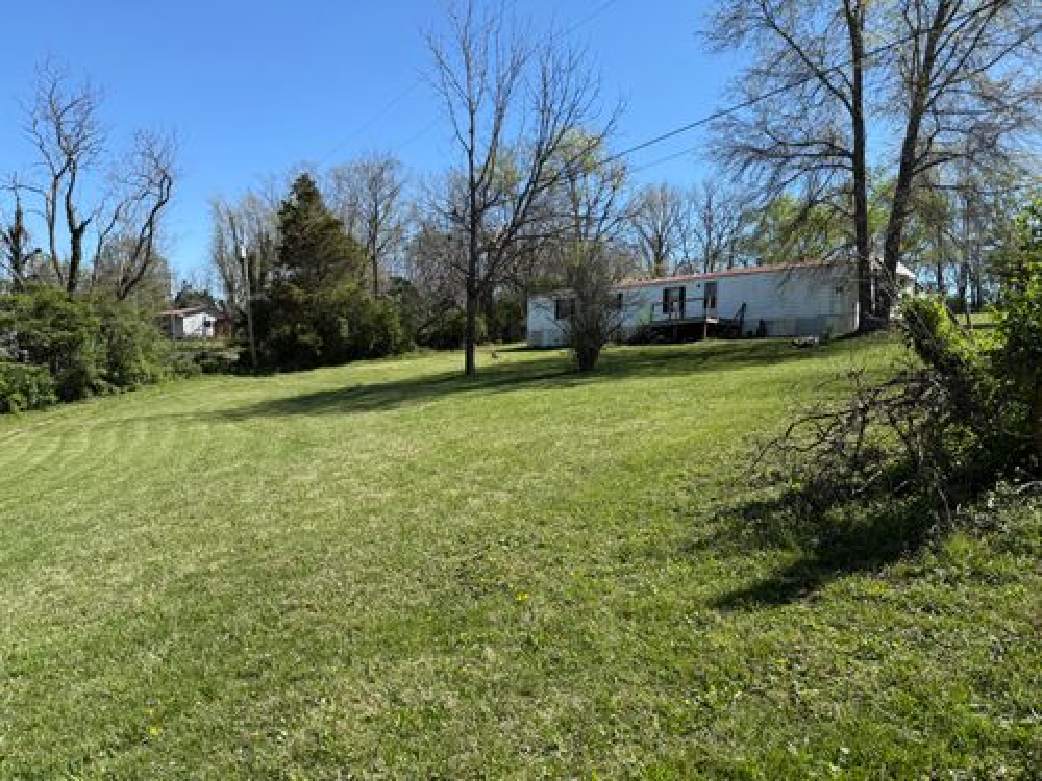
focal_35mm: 24
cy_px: 390
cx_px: 521
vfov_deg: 56.8
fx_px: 722
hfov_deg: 71.6
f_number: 1.78
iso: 80
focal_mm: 6.76
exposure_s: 1/2907
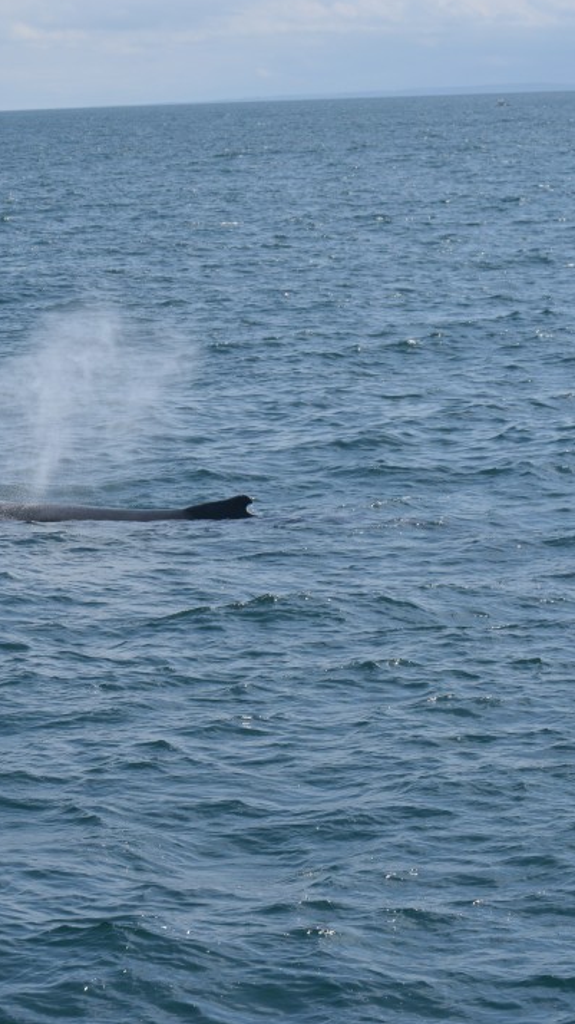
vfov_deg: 16.4
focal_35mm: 131
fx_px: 3549
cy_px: 509
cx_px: 9
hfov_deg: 9.2
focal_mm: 55
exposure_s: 1/1600
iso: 200
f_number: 5.6
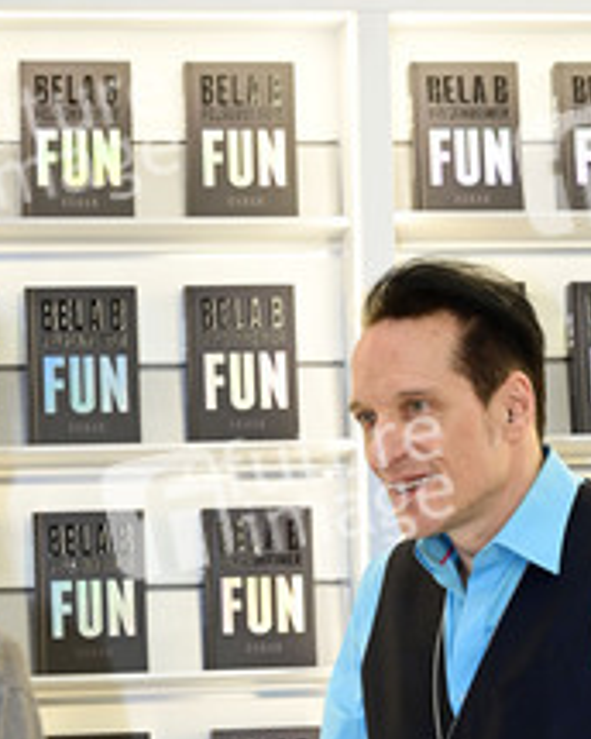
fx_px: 2667
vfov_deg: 15.6
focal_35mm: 122
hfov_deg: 12.6
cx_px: 378
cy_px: 670
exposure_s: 1/200
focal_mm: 70
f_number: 5
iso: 1600
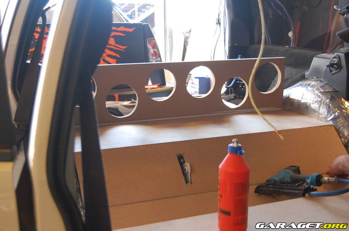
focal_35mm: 48
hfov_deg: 41.2
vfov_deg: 28.0
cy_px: 116
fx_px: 464
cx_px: 174
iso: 800
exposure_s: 1/20
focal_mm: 32
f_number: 4.5
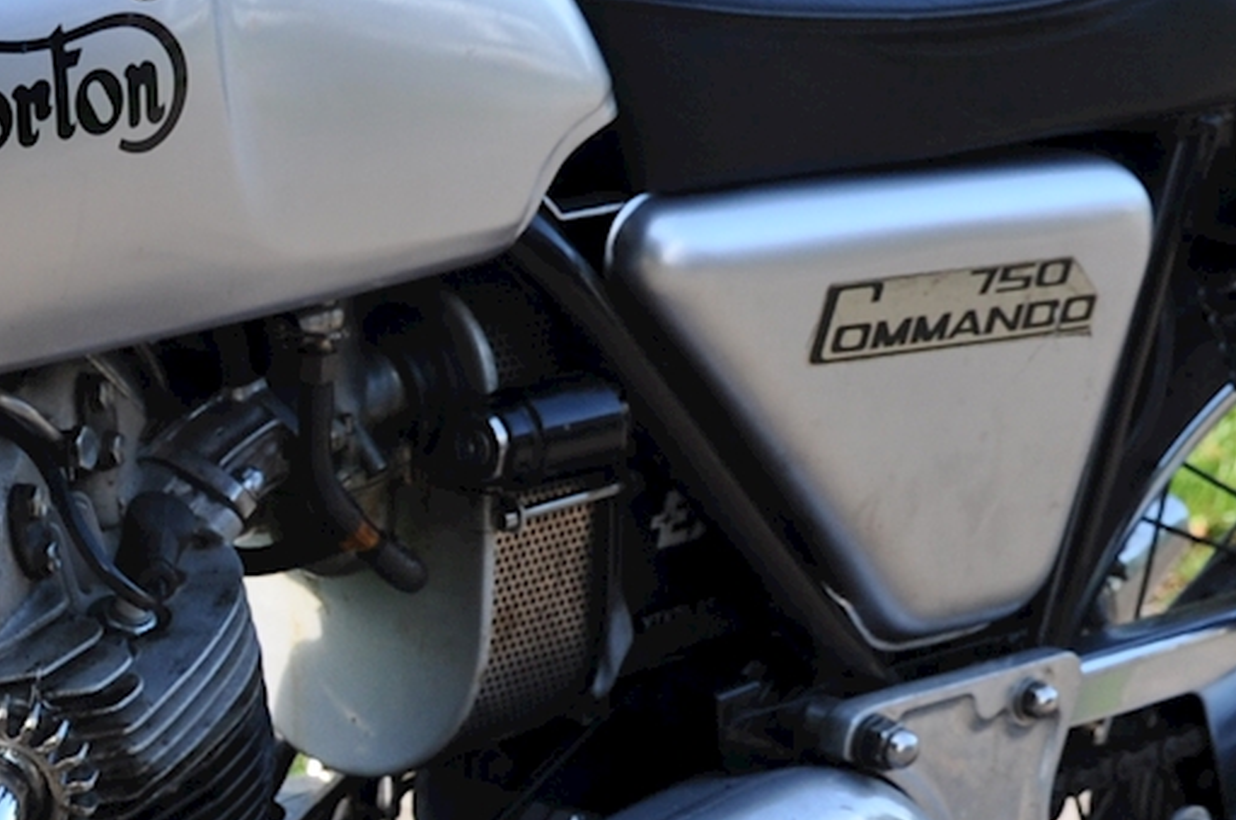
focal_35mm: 169
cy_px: 894
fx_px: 5793
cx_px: -276
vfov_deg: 8.0
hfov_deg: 11.9
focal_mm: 30
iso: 200
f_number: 6.3
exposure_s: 1/160
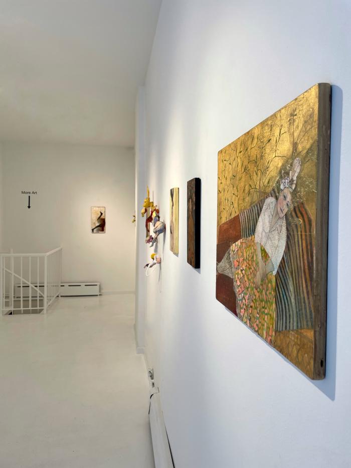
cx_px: 176
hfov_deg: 53.1
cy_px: 234
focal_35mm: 26
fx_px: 351
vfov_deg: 67.3
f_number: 1.6
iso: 40
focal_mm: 4.2
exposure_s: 1/120
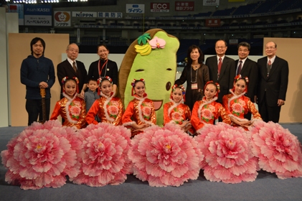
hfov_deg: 43.6
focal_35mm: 45
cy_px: 100
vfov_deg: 29.8
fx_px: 377
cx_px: 151
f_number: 5.6
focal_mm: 30
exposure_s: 1/125
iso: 320
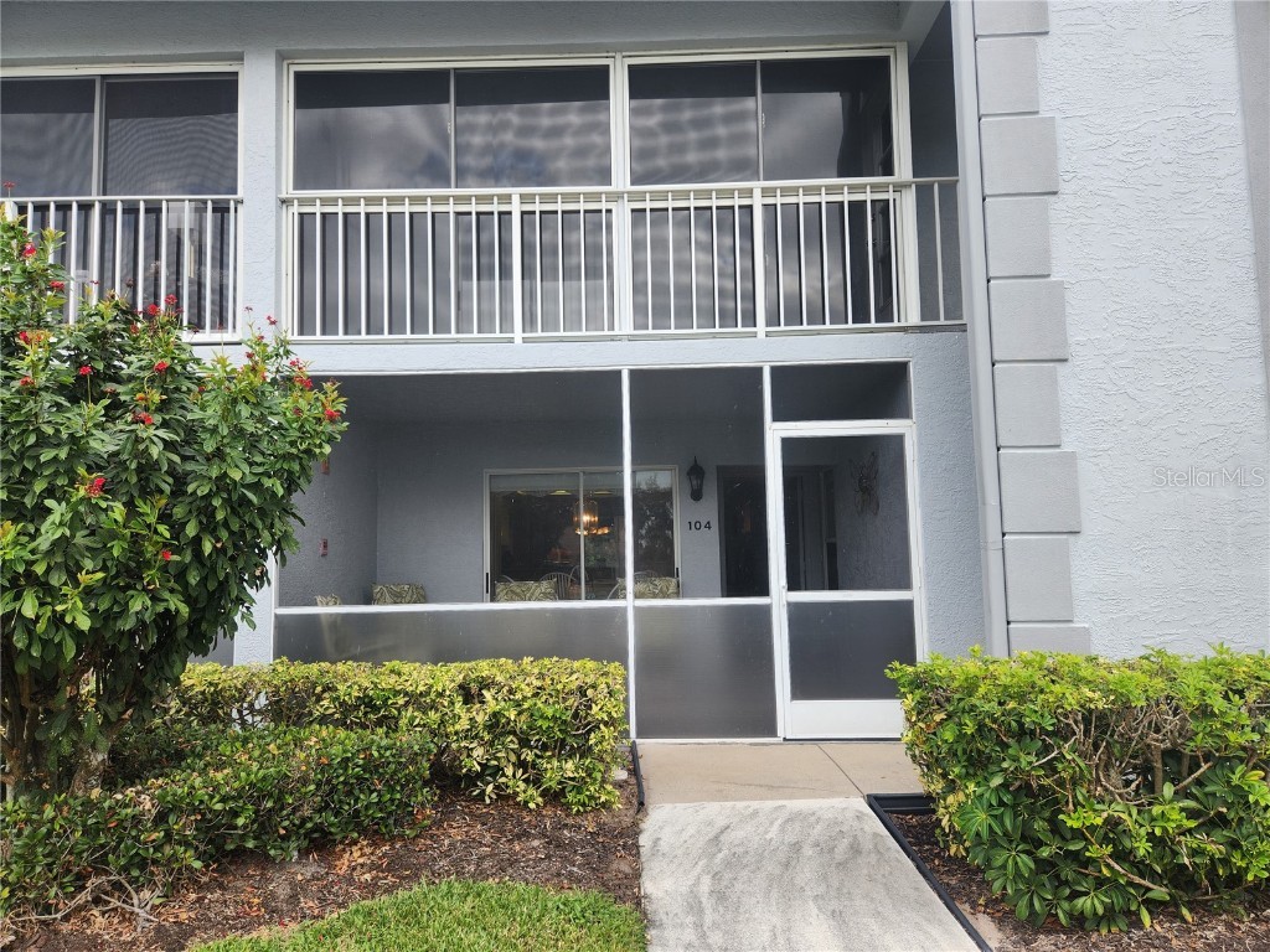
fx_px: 844
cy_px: 476
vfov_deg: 58.9
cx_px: 635
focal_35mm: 23
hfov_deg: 73.9
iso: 20
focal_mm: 5.4
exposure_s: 1/289
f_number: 1.8
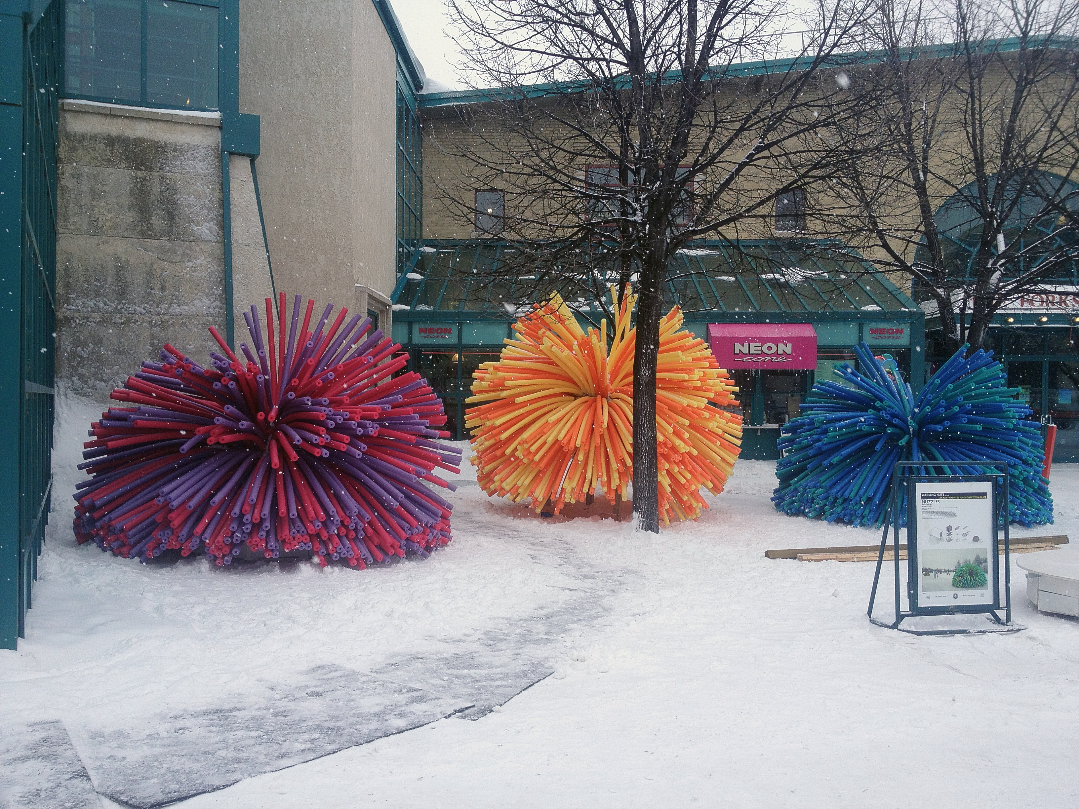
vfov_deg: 40.7
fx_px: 1091
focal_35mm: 35
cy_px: 404
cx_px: 540
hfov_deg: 52.6
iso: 50
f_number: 2.4
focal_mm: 4.28
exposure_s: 1/421
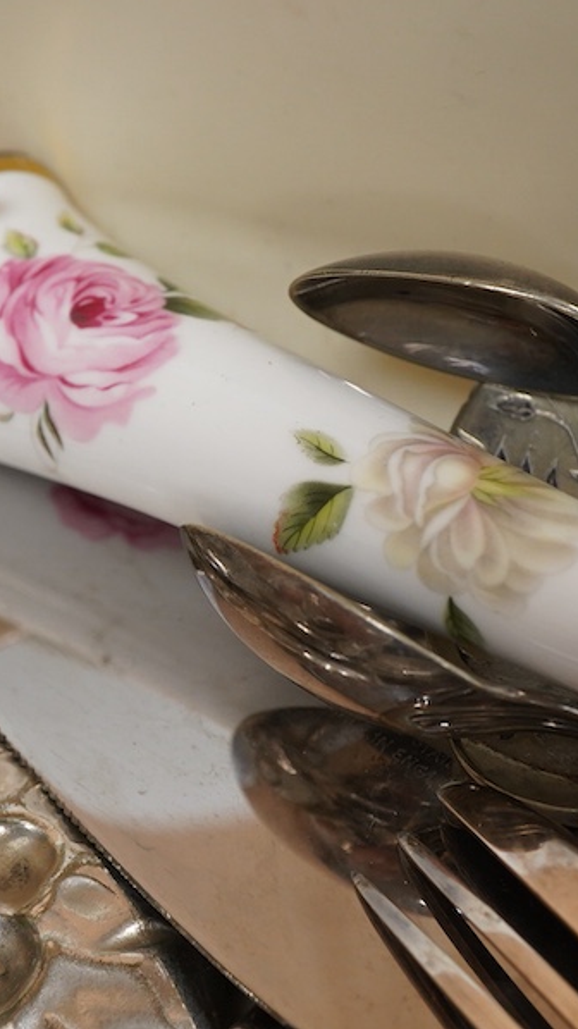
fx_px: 1936
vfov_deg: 29.8
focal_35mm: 71
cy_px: 514
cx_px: 148
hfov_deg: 16.9
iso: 1250
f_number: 10
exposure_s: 1/125
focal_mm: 30
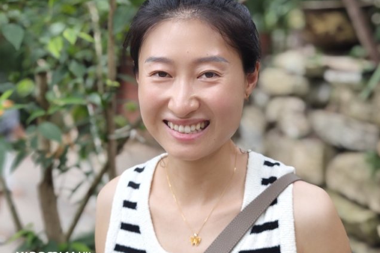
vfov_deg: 19.2
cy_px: 37
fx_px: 739
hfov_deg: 28.8
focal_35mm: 70
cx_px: 191
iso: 200
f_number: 1.63
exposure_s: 1/72.5
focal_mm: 8.72
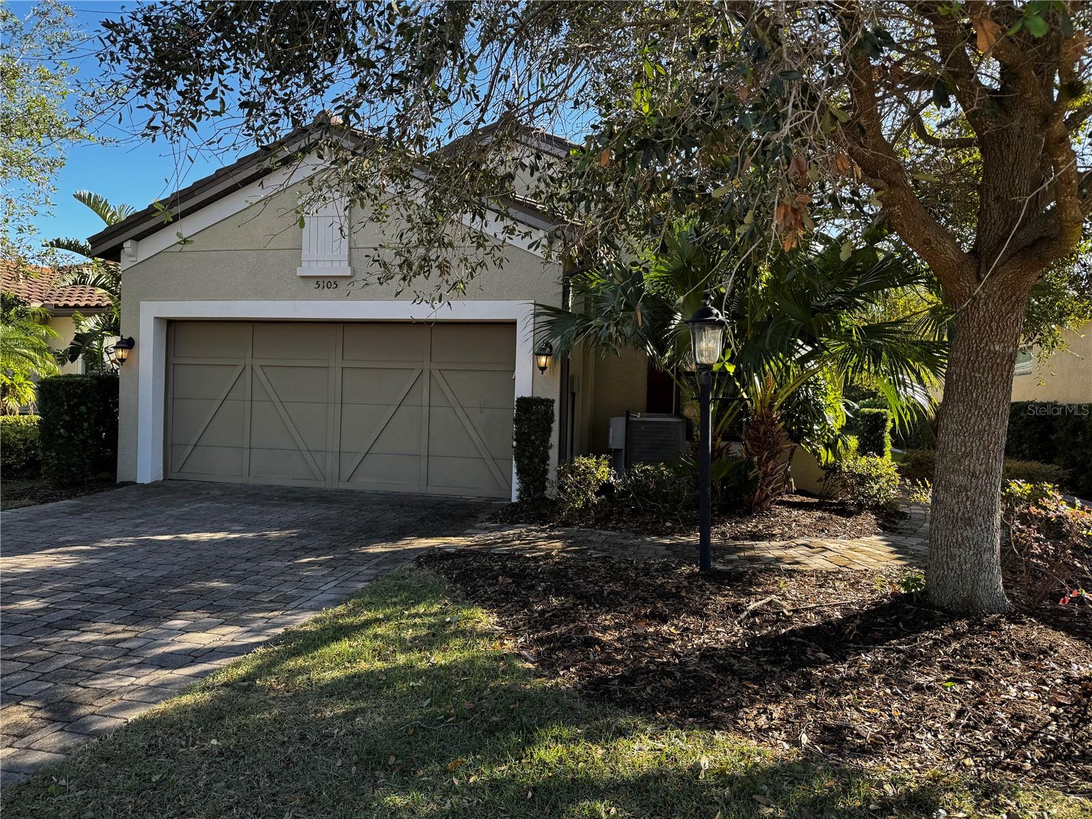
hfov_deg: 71.6
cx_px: 546
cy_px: 410
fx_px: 757
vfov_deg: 56.8
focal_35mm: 24
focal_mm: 6.76
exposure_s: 1/558
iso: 80
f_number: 1.78
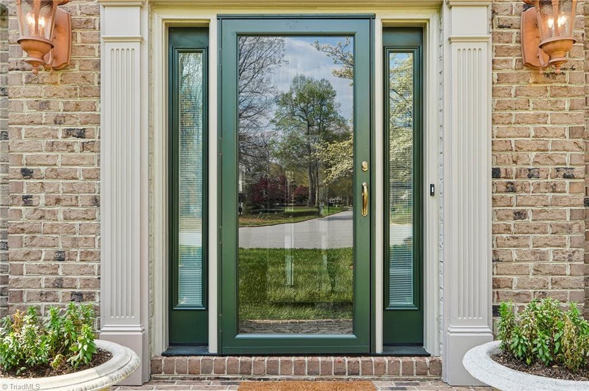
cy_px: 196
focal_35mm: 30
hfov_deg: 62.0
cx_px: 294
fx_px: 490
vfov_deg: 43.5
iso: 160
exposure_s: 1/30
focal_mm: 20
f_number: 8
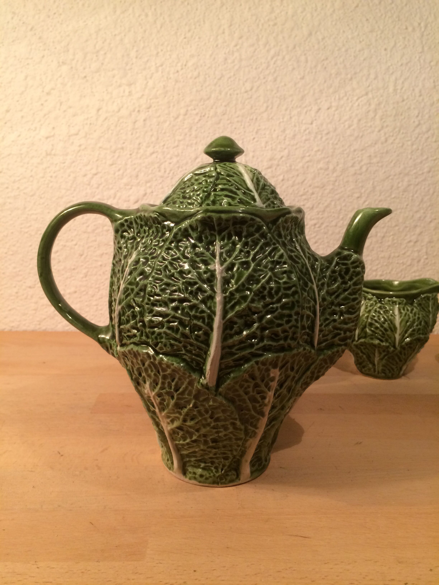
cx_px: 220
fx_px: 490
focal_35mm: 29
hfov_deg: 48.2
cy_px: 292
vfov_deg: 61.7
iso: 64
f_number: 2.2
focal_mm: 4.15
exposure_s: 1/33
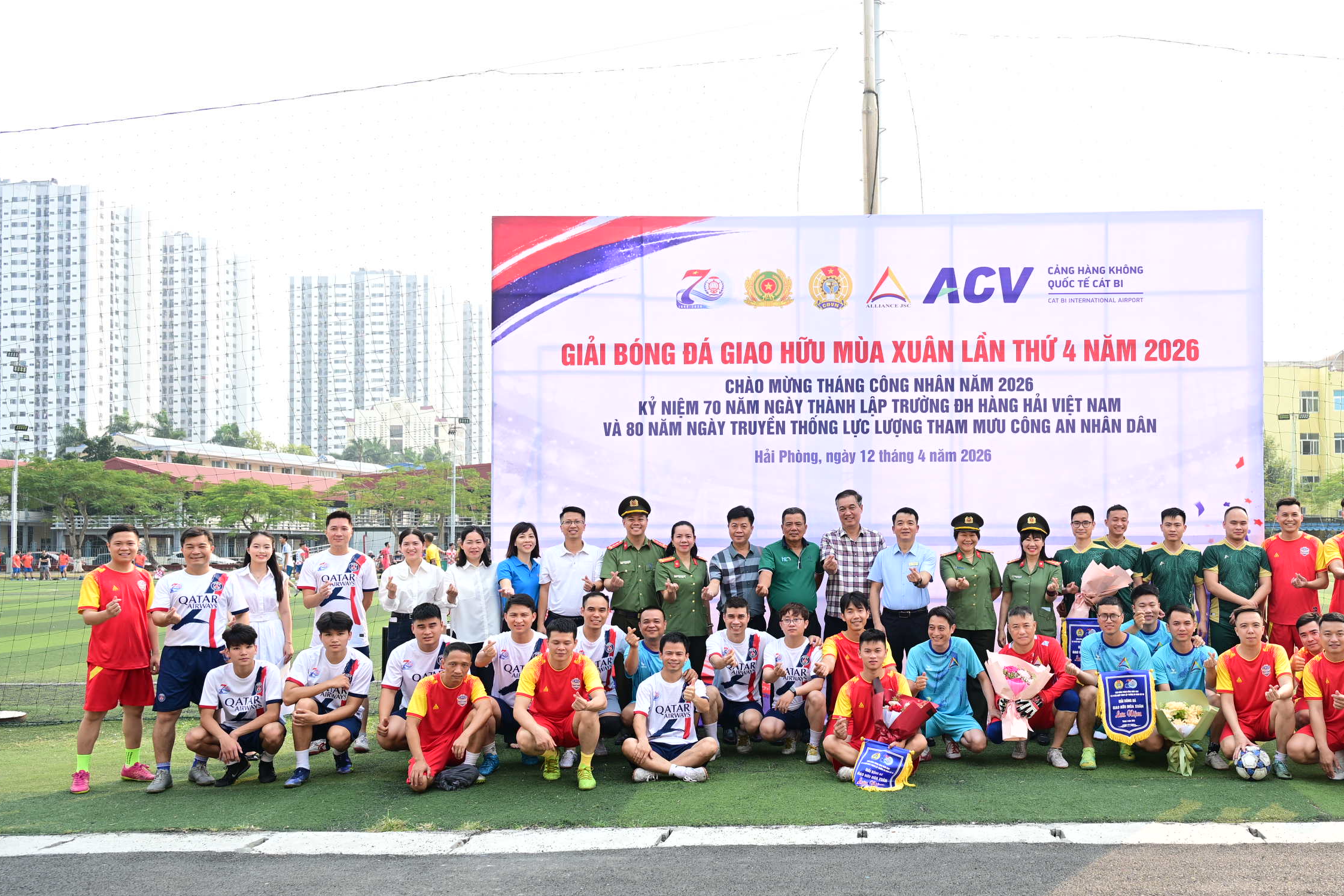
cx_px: 877
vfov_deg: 37.7
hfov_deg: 53.5
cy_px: 527
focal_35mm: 35
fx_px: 1307
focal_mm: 26
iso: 80
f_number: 4
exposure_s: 1/160
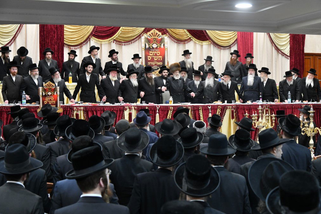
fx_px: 473
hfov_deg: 37.5
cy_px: 107
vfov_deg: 25.5
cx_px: 162
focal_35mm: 53
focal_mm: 52
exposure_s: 1/125
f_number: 5
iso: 2000
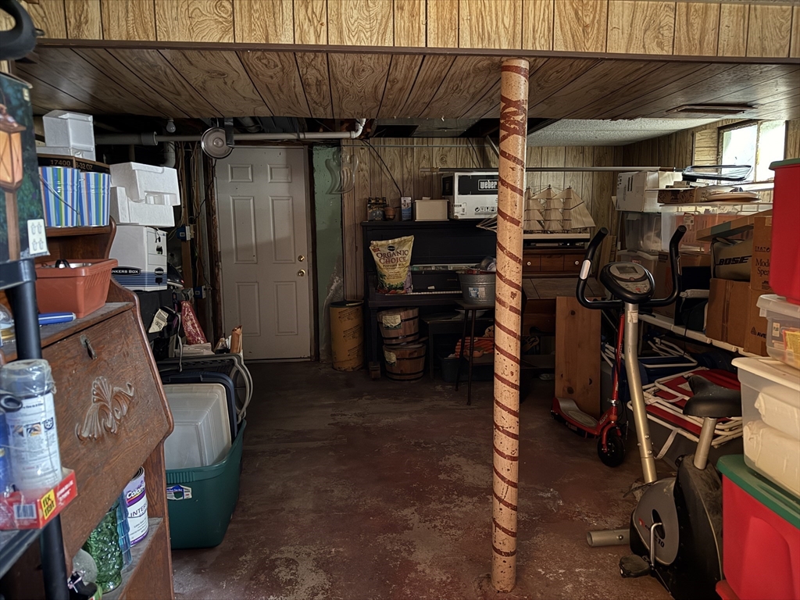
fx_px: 555
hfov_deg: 71.6
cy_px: 300
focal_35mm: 24
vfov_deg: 56.8
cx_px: 400
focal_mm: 6.76
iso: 1250
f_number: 1.78
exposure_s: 1/9
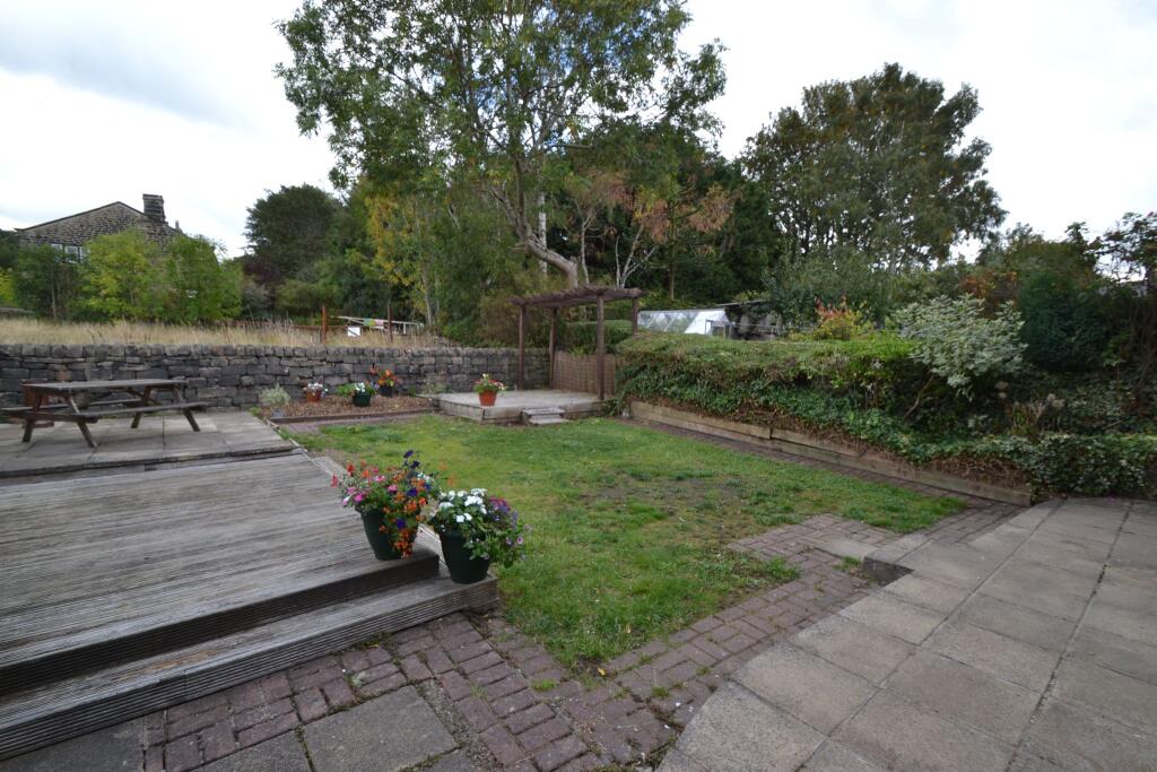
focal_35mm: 15
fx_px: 482
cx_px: 578
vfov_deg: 77.3
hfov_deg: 100.4
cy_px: 386
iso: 125
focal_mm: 10
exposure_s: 1/125
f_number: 5.6
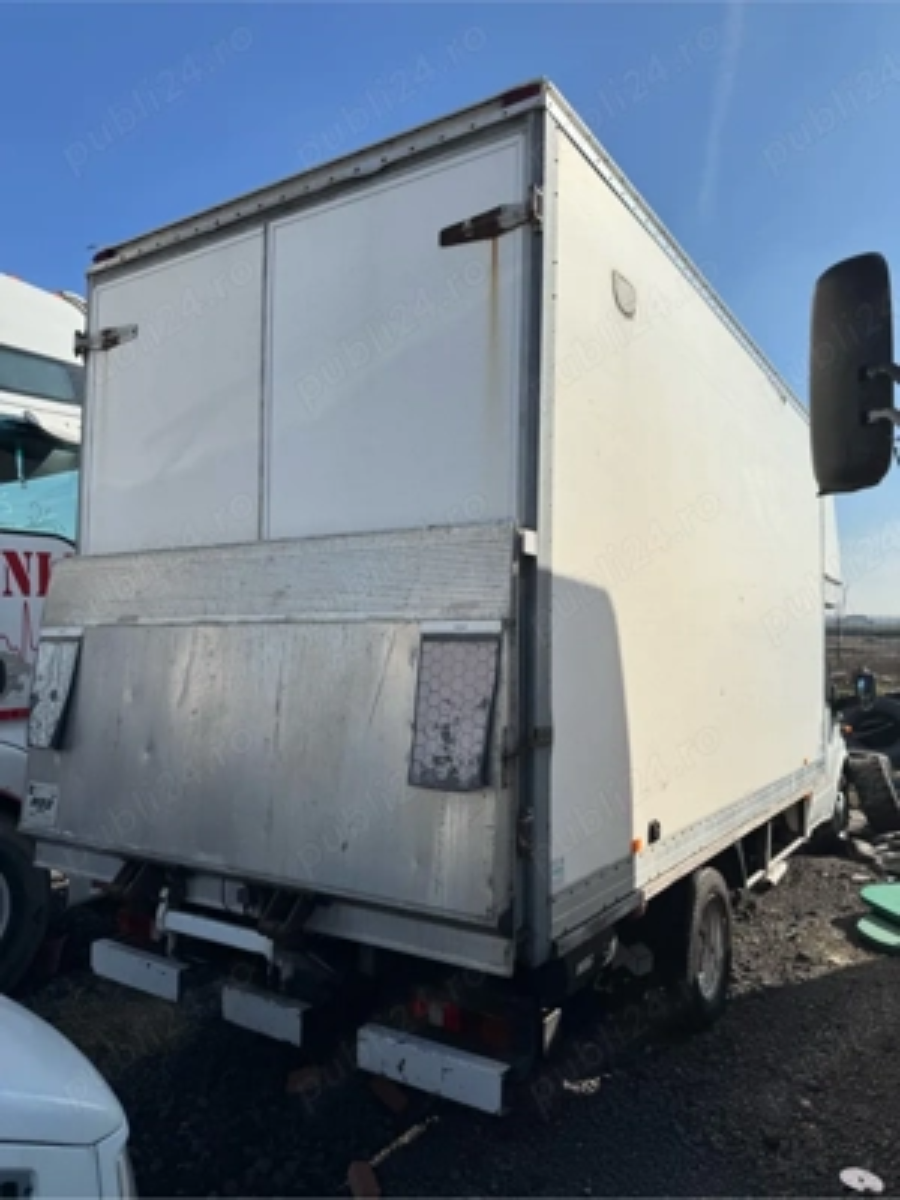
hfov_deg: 56.8
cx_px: 450
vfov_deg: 71.6
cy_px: 600
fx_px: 832
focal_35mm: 24
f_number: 1.78
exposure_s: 1/7937
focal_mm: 6.76
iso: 80
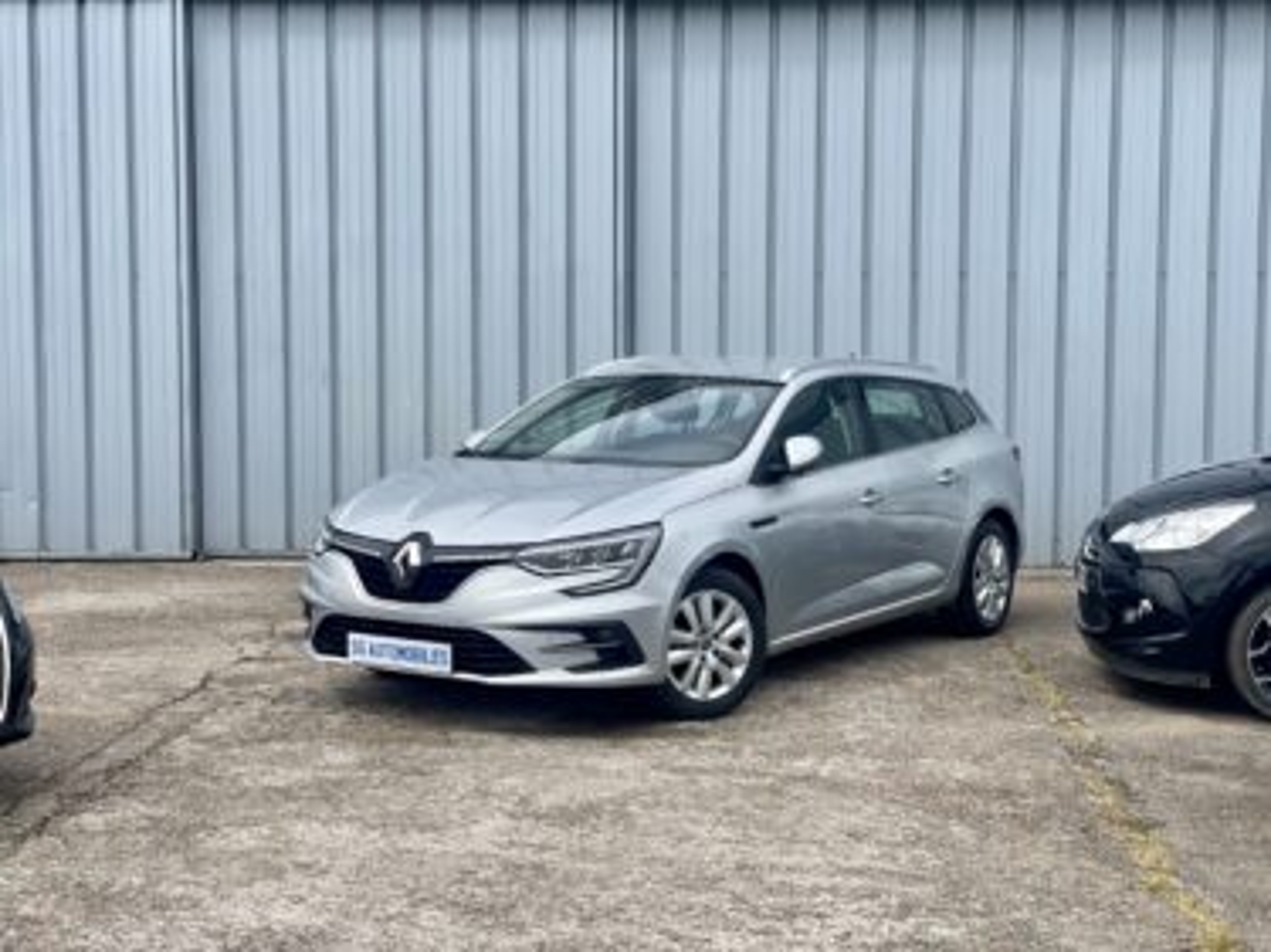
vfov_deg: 28.0
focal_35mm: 52
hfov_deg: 36.8
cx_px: 636
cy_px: 476
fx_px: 1909
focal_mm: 6
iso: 32
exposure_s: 1/1497
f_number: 2
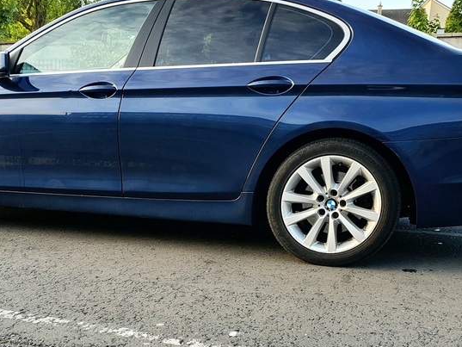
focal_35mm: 31
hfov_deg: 58.2
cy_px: 183
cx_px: 204
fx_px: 414
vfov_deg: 45.4
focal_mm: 4.32
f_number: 2.4
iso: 80
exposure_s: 1/120
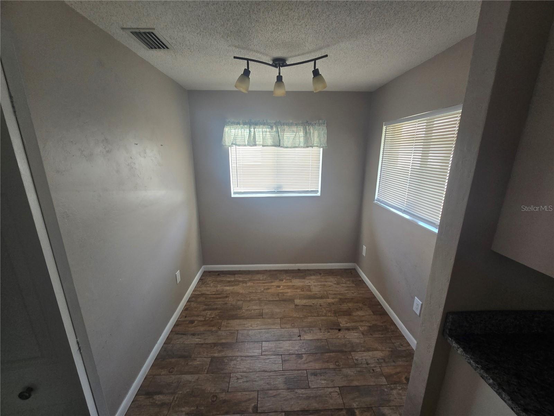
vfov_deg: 89.9
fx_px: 208
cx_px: 277
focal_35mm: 13
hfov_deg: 106.2
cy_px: 208
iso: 125
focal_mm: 2.2
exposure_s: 1/60
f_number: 2.2
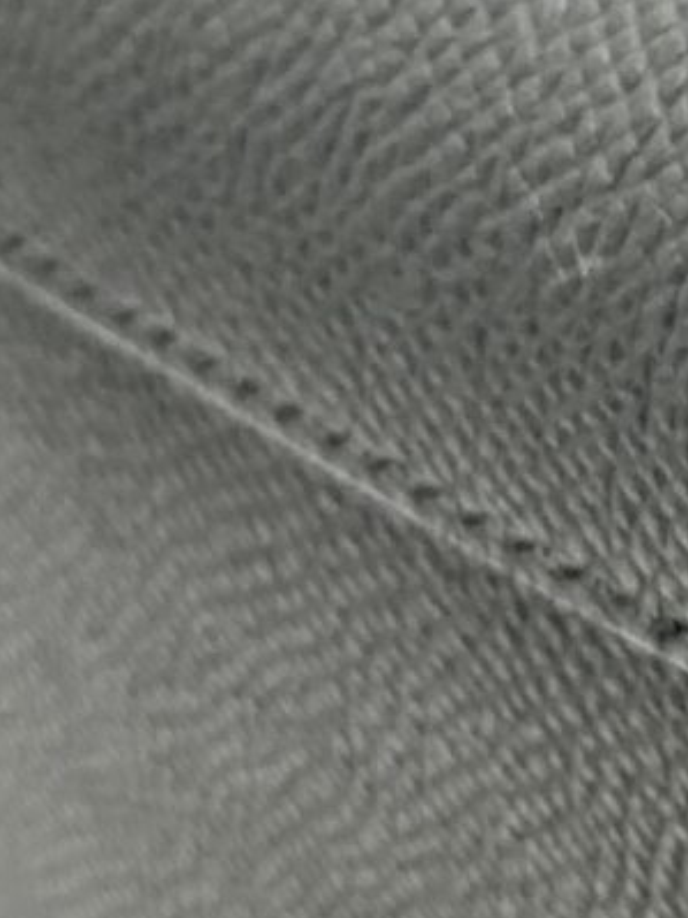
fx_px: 4428
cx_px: 1905
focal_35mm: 167
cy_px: 235
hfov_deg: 7.9
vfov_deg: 11.8
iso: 64
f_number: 1.8
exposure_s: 1/50
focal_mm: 4.25
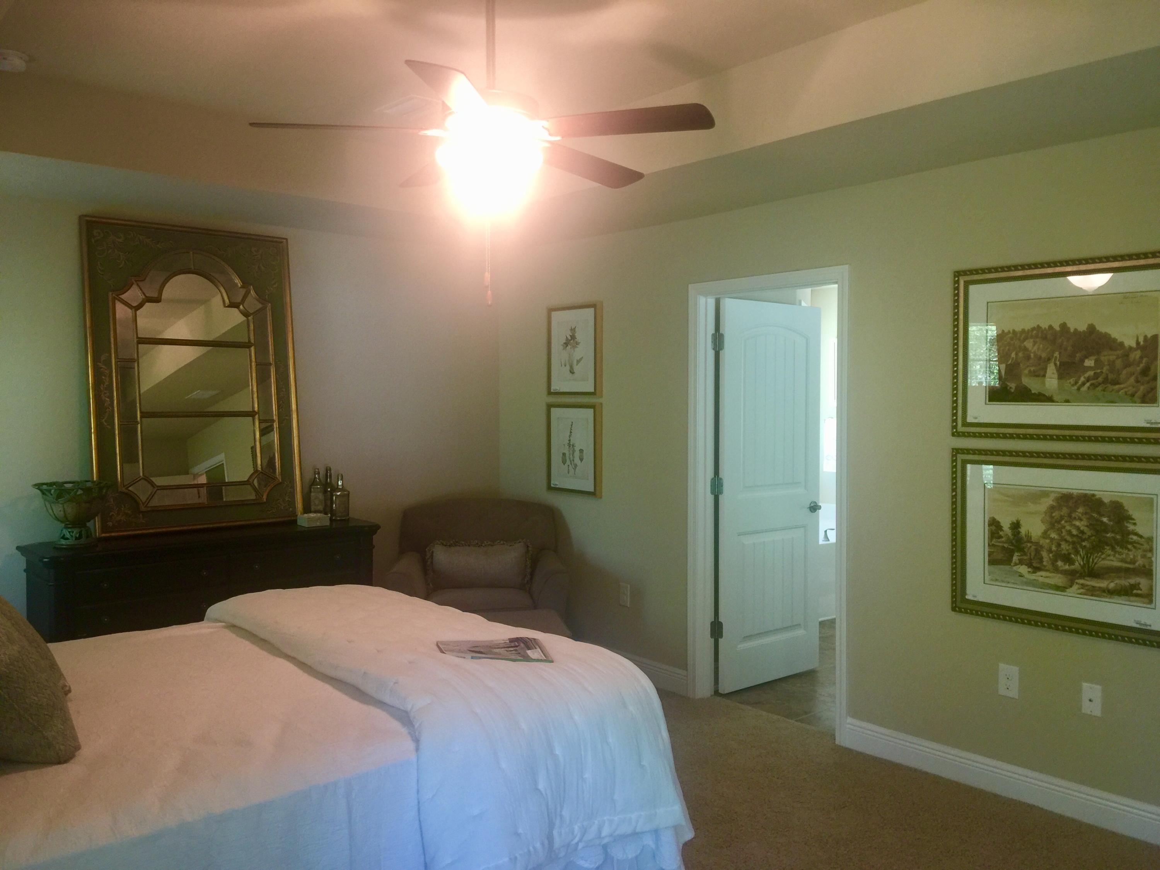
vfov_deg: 48.2
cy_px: 435
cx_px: 580
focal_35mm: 29
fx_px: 972
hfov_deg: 61.7
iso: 40
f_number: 2.2
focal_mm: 4.15
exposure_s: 1/15
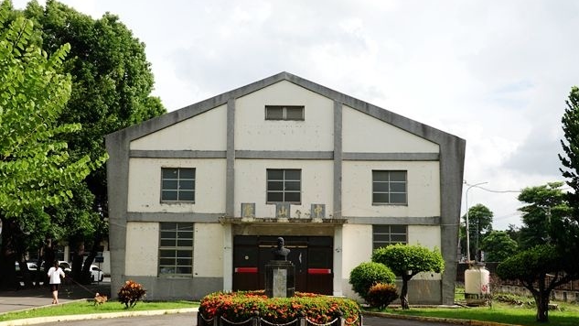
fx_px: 660
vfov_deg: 27.7
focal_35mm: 43
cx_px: 283
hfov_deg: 47.4
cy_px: 180
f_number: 5.6
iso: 125
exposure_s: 1/400
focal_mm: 14.69
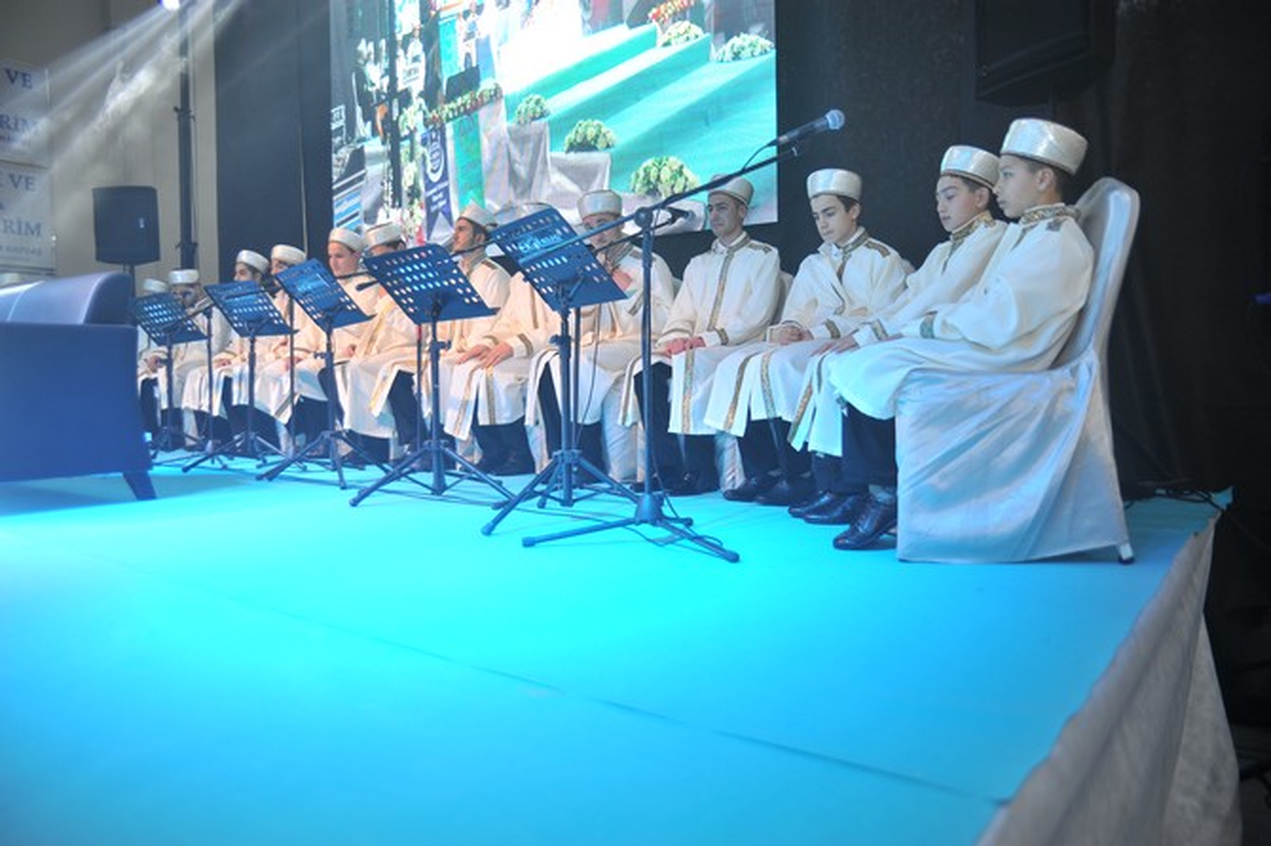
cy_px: 423
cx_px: 636
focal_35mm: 40
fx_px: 1411
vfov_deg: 33.4
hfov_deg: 48.5
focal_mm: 40
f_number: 2.8
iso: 320
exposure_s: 1/125
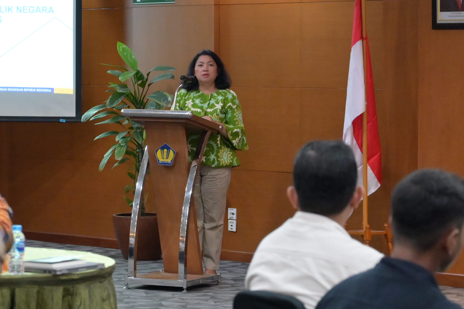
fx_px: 1842
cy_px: 172
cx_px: 221
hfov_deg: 14.4
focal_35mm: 143
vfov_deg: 9.6
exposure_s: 1/200
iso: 5000
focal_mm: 70
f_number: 4
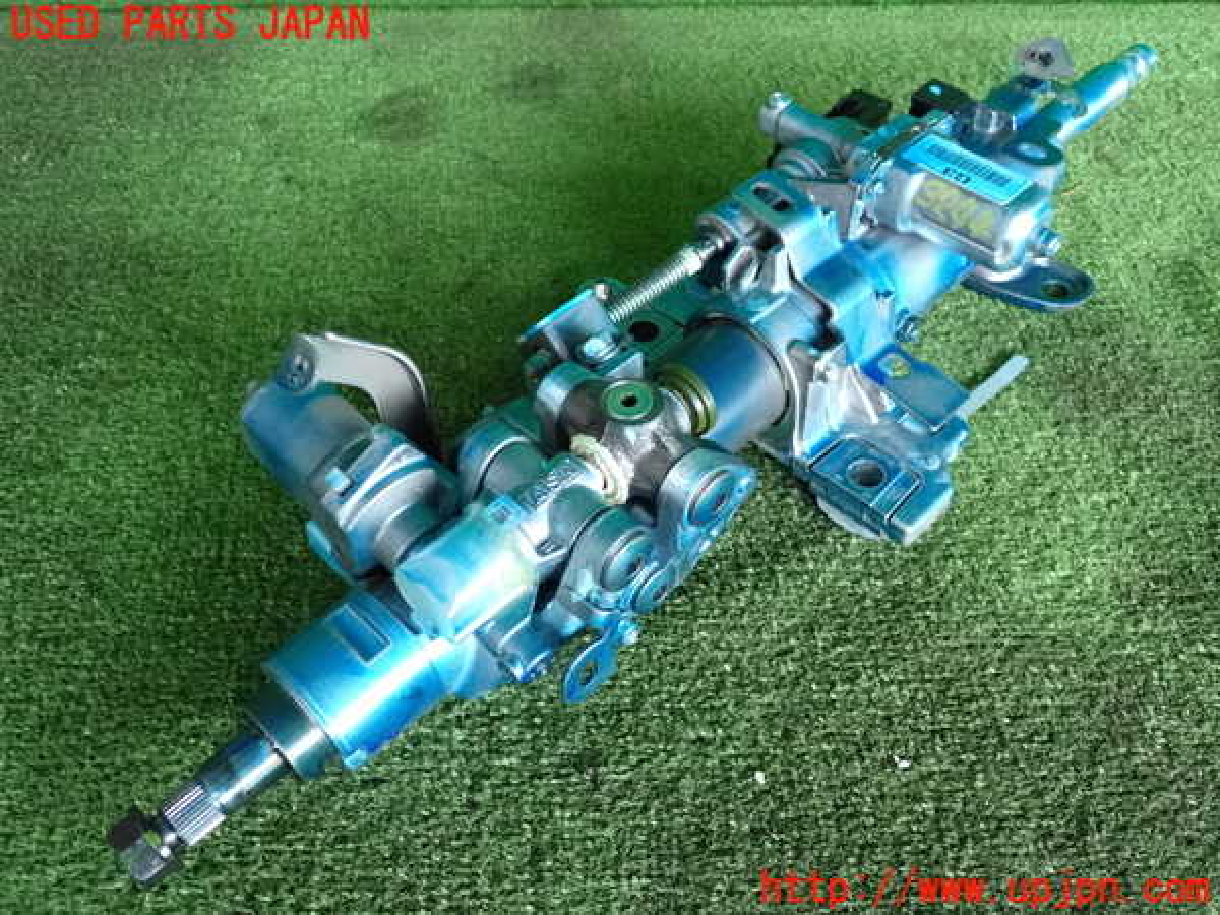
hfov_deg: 56.8
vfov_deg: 44.2
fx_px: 1128
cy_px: 458
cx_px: 610
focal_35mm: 32
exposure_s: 1/125
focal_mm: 5.79
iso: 2000
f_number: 2.4
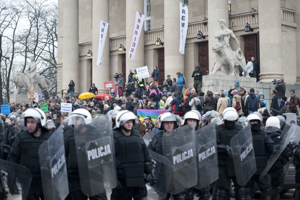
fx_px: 591
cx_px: 150
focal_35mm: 71
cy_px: 99
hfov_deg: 28.5
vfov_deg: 19.2
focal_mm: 70
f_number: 2.8
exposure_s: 1/250
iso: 640
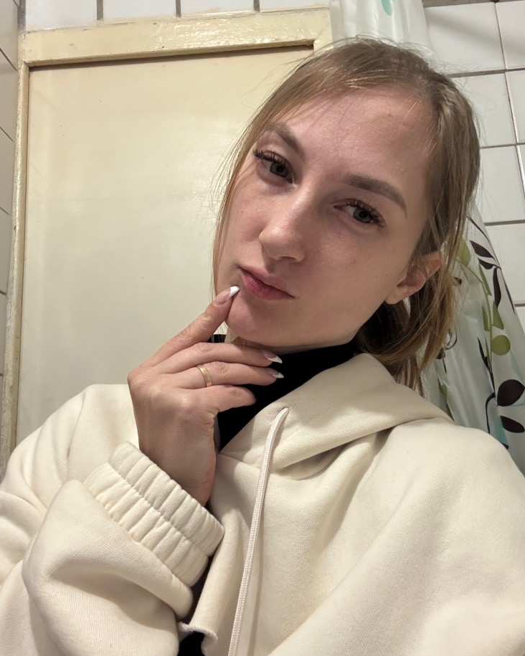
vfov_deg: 55.6
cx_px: 258
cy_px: 302
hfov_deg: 45.8
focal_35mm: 32
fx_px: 622
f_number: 1.9
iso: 320
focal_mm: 2.69
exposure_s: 1/42
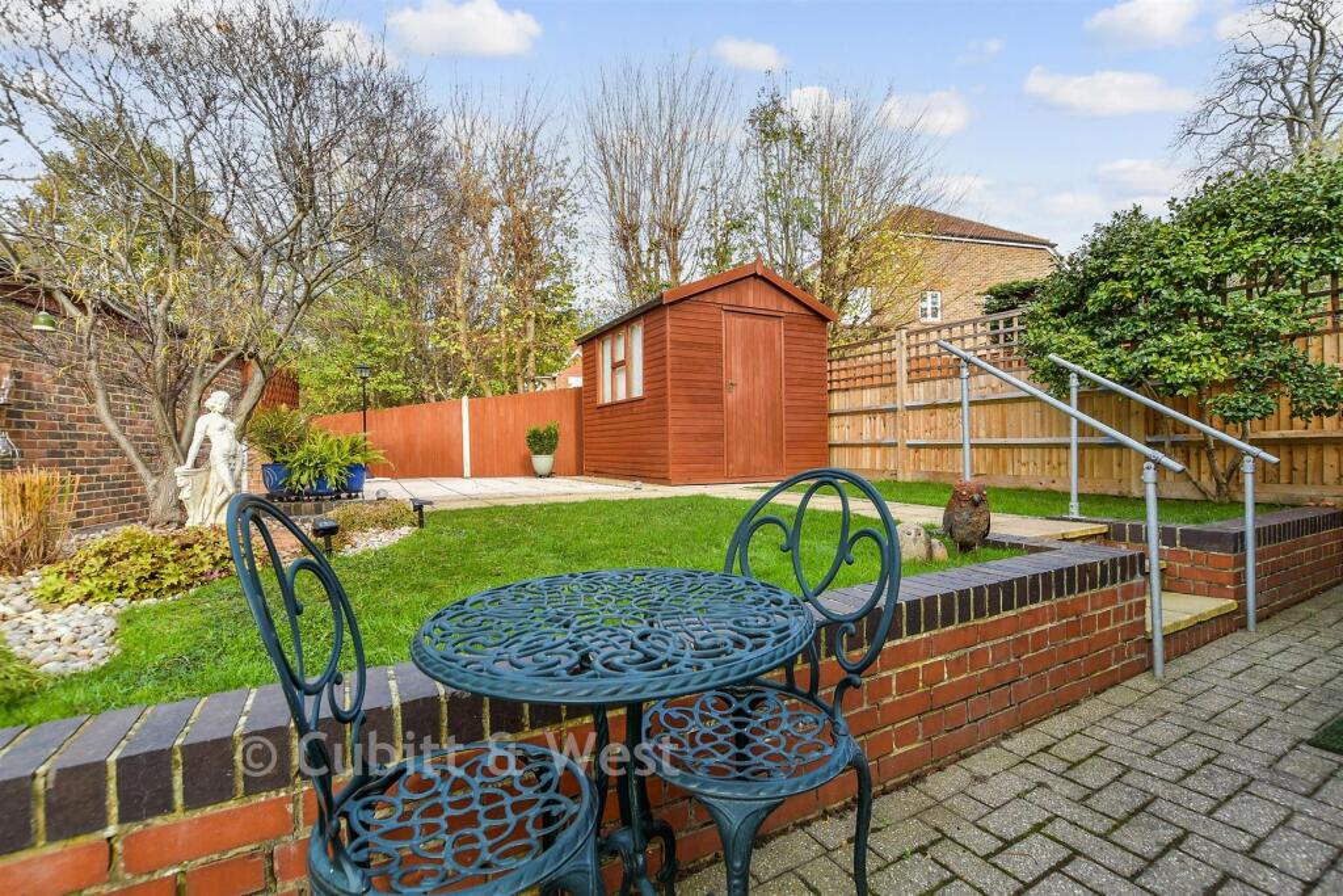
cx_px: 672
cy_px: 448
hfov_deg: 100.4
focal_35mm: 15
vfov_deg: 77.3
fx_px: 560
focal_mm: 10
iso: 160
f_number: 8
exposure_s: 1/60
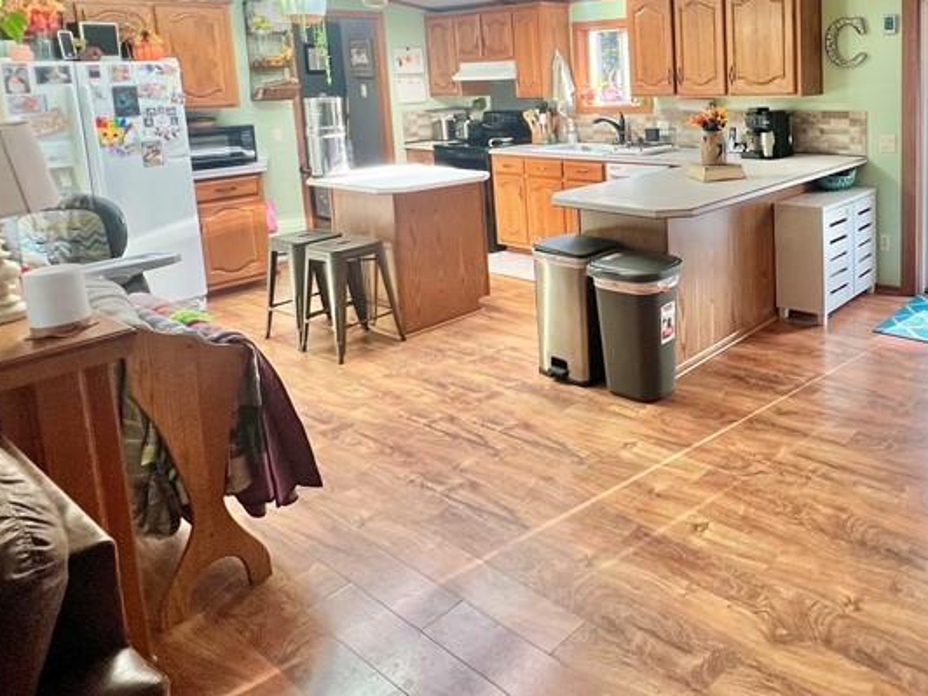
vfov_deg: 52.3
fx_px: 670
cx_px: 727
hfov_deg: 64.0
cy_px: 167
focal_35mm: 25
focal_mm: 1.57
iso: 160
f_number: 1.8
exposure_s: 1/60
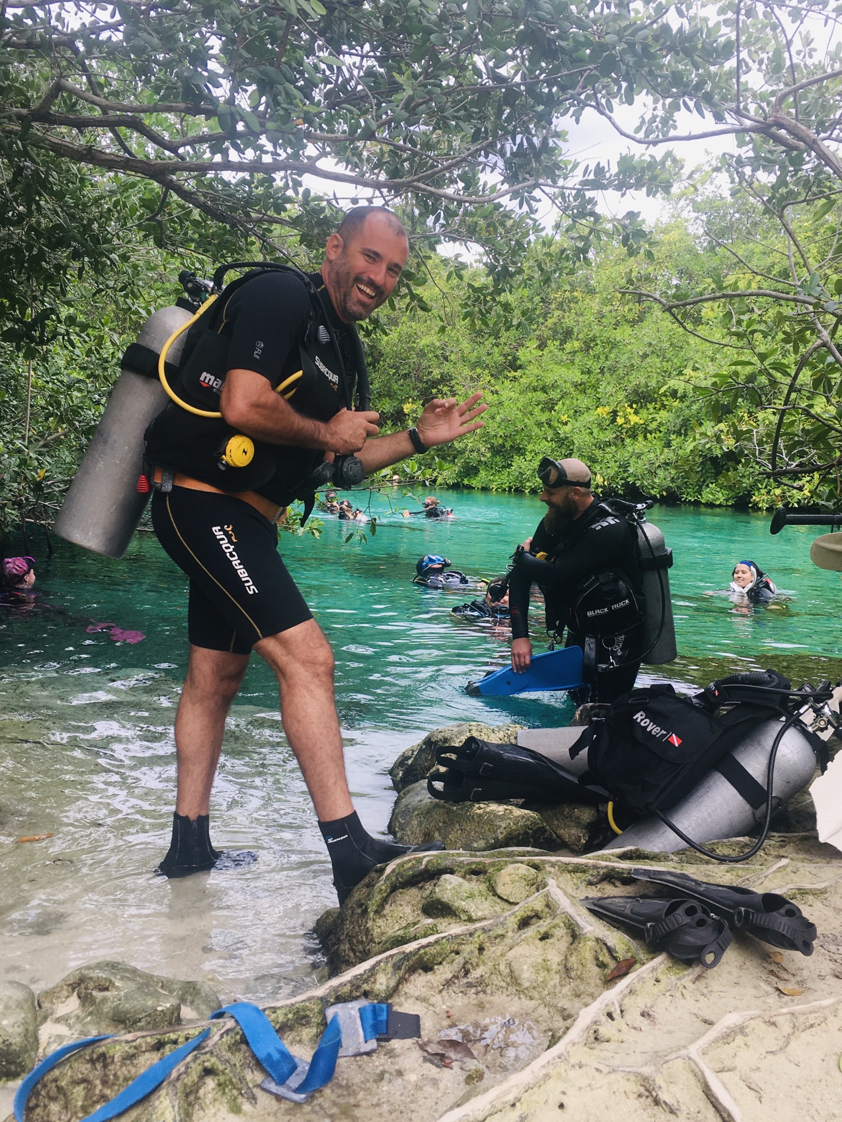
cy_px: 561
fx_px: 941
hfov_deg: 48.2
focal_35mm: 29
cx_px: 421
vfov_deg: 61.7
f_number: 2.2
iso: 25
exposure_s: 1/342
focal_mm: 4.15
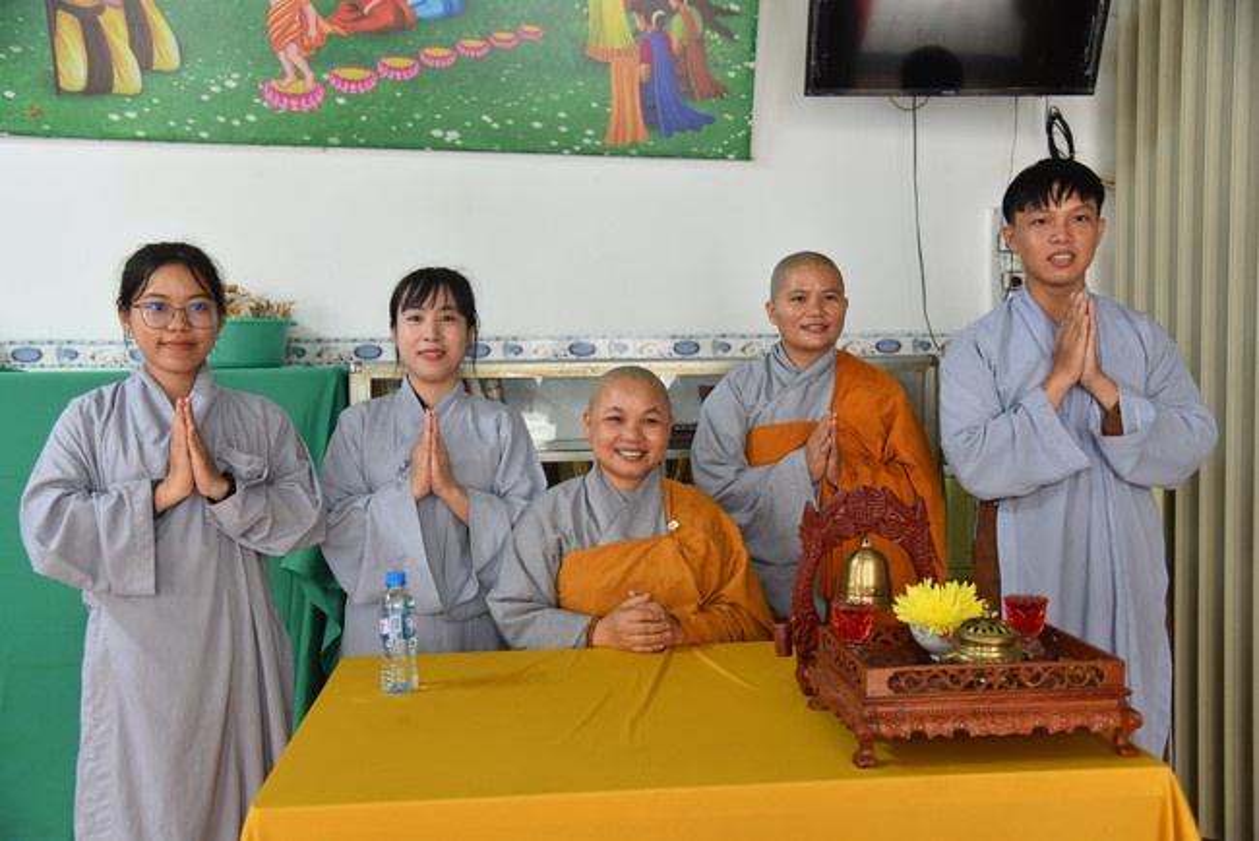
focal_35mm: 34
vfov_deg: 38.9
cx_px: 630
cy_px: 420
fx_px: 1190
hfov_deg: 55.8
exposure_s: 1/60
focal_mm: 34
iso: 1000
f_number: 4
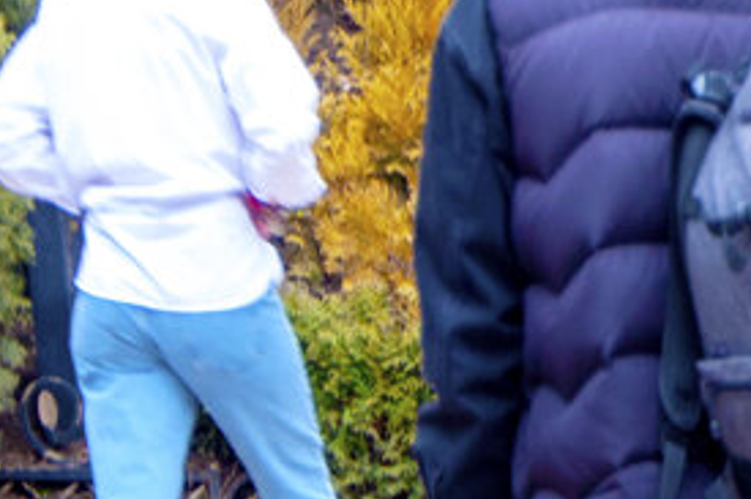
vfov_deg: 4.2
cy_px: -368
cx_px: 1557
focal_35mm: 327
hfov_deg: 6.1
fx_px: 6817
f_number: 5
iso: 250
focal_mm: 50
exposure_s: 1/60
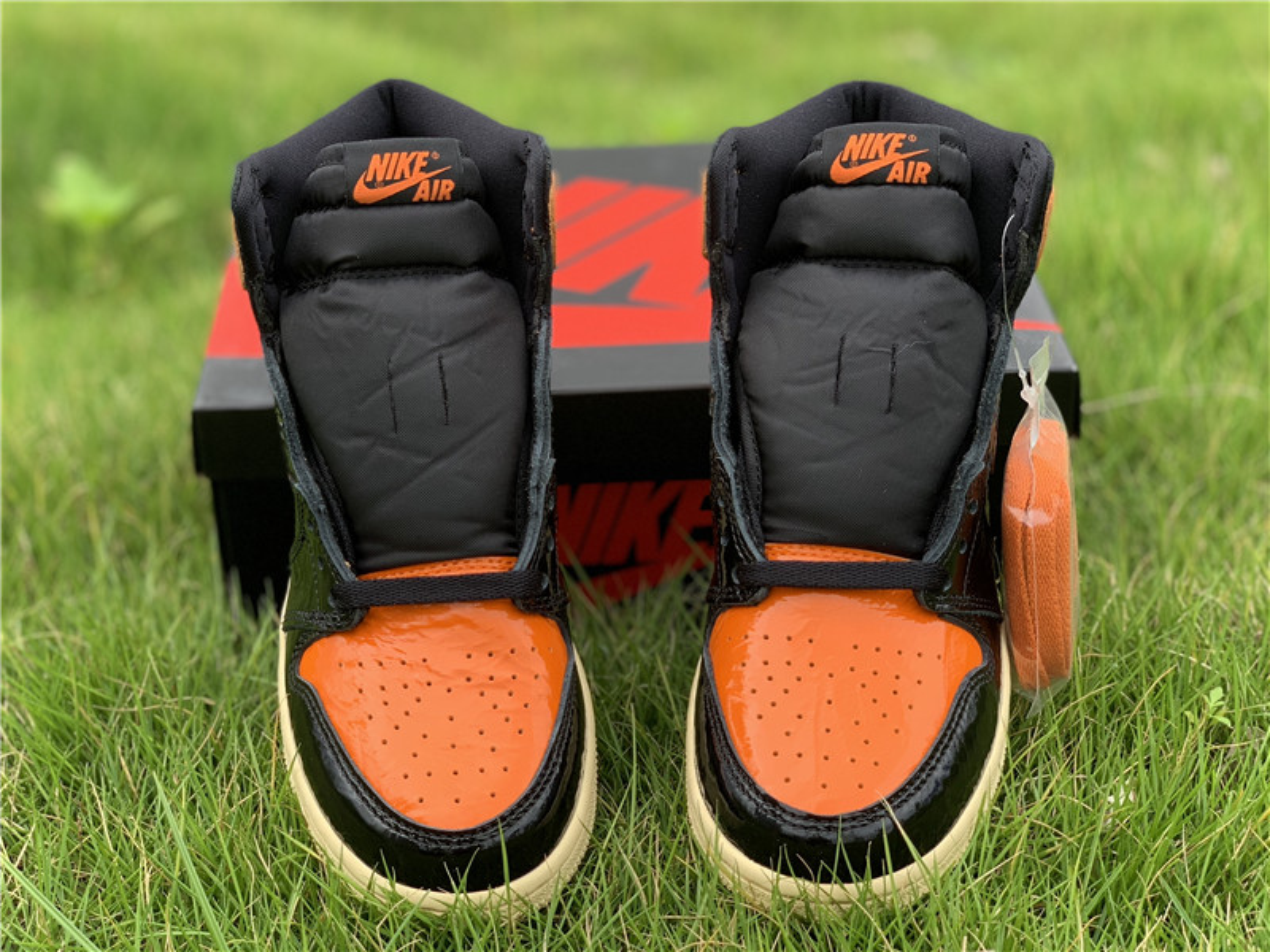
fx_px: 1908
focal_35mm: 52
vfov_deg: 28.0
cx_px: 635
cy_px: 476
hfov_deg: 36.8
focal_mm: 6
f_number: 2.4
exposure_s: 1/122
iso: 16
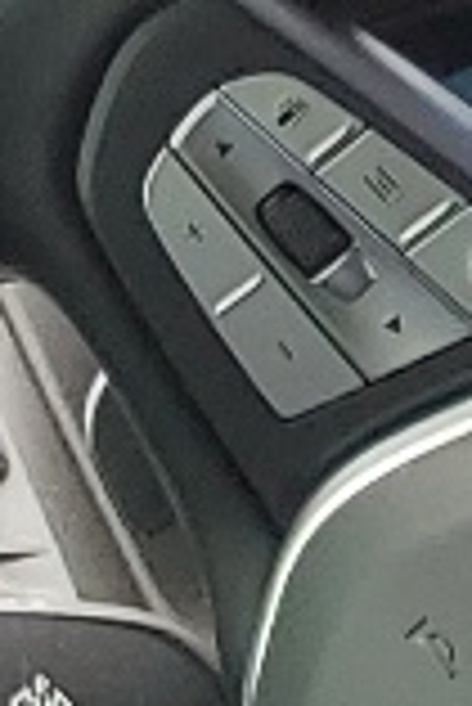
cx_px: 2576
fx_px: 5396
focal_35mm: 275
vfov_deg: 7.0
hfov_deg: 4.2
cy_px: 1830
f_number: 1.5
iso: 54
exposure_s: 1/120
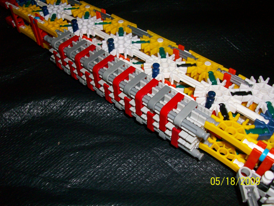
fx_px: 269
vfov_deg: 41.8
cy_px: 103
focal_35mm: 34
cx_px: 137
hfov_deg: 54.0
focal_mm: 5.7
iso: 160
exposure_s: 1/60
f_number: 2.8
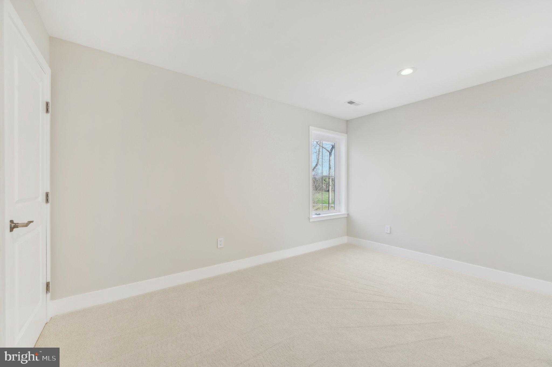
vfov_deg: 81.1
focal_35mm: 14
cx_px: 276
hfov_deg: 104.3
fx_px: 214
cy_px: 184
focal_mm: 14
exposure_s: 1/20
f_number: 8
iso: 100
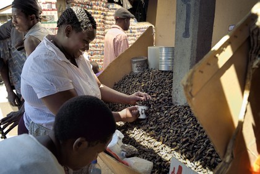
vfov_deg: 53.1
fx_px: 173
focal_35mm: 24
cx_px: 130
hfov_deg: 73.7
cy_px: 87
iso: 400
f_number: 5
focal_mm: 24
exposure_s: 1/200
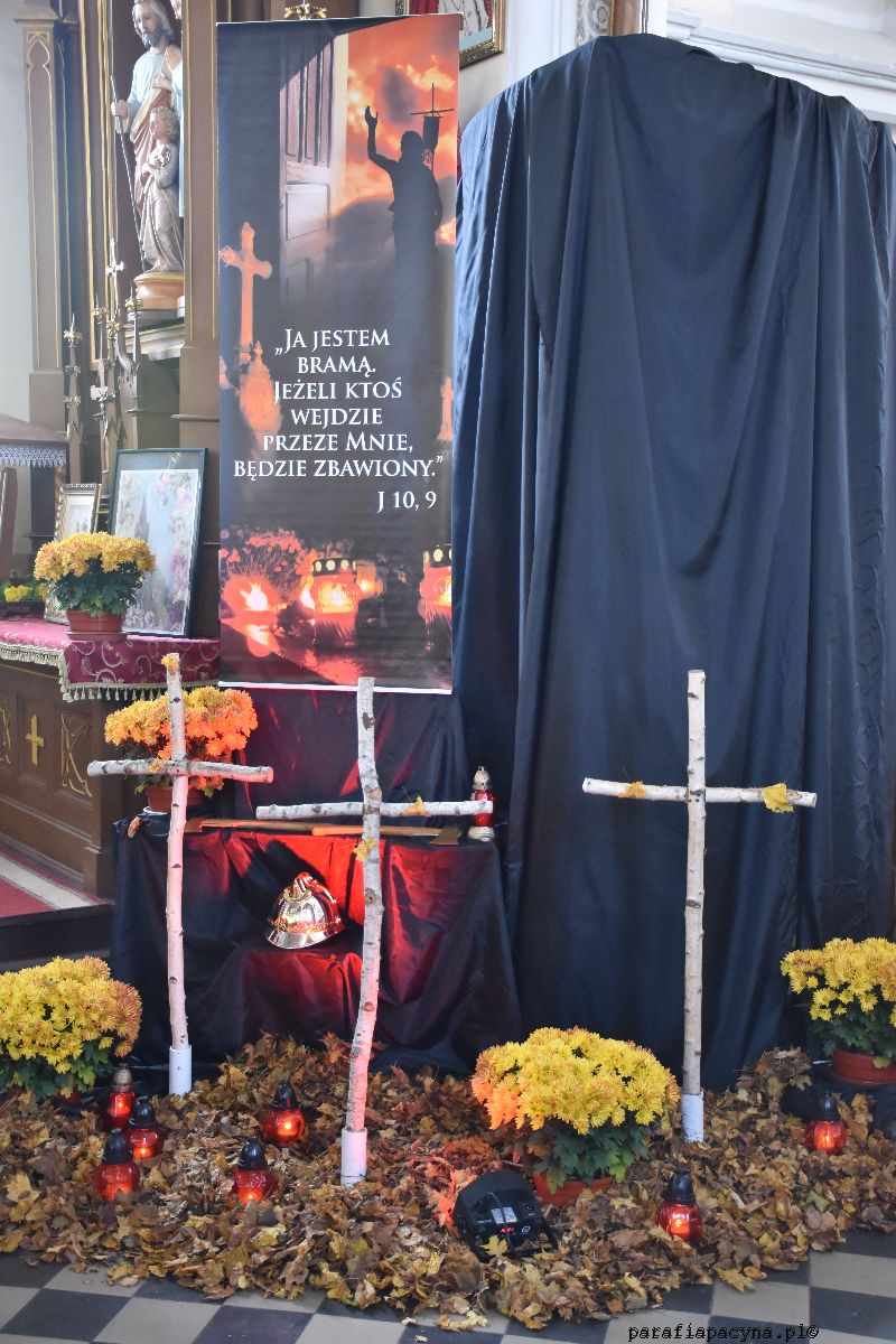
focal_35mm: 48
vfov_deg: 41.1
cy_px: 672
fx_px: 1792
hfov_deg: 28.1
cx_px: 448
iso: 1400
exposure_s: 1/50
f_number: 4
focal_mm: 32
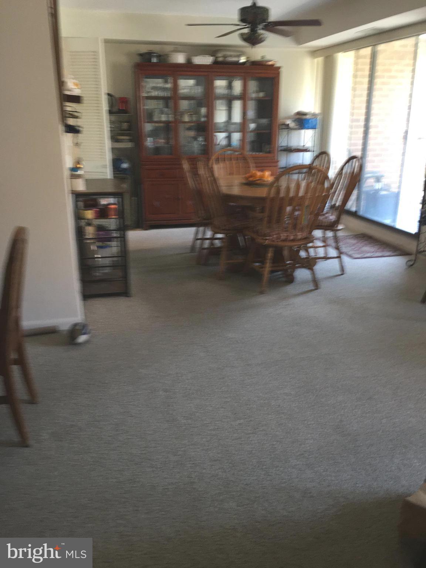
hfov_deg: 48.2
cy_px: 284
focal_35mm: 29
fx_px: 476
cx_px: 213
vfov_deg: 61.7
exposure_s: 1/30
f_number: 2.2
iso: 80
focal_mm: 4.15
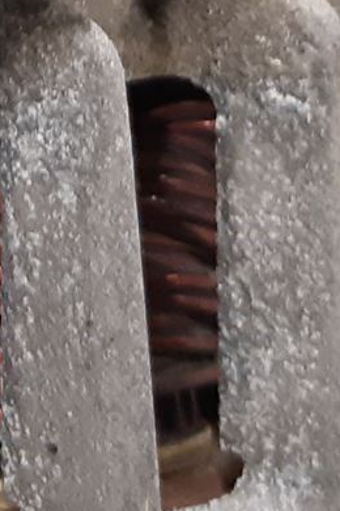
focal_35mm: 142
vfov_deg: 13.2
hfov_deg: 9.2
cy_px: -364
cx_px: -275
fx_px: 2012
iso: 200
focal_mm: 3.93
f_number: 1.7
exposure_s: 1/33
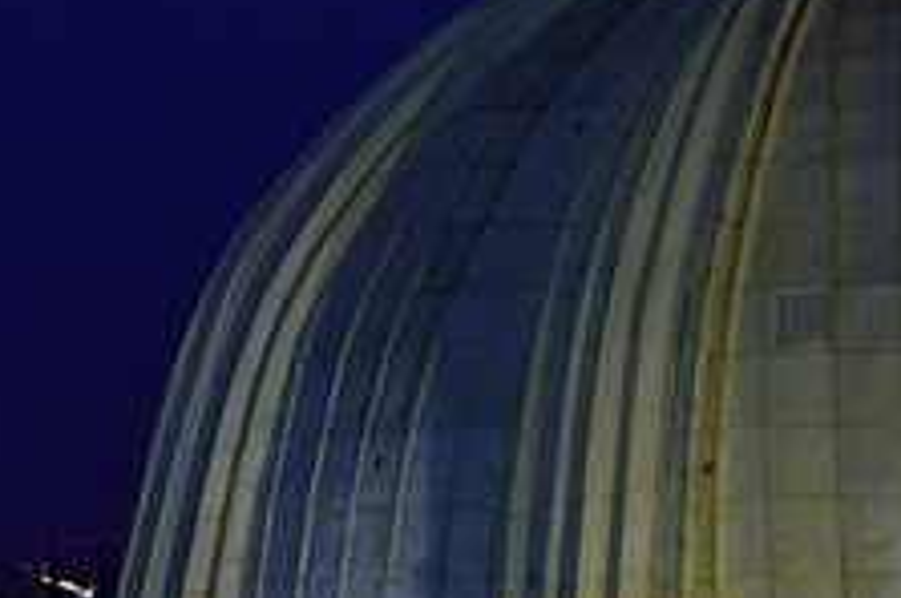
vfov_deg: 7.7
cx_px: 3071
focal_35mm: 172
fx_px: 4299
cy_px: 1123
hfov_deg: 8.8
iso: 800
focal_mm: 24
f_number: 5.6
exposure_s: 1/8
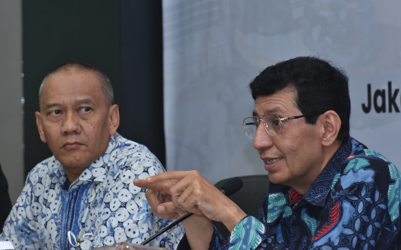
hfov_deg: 7.0
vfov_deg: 4.4
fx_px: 3262
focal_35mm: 299
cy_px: 124
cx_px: 201
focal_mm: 195
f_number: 7.1
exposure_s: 1/80
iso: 1000
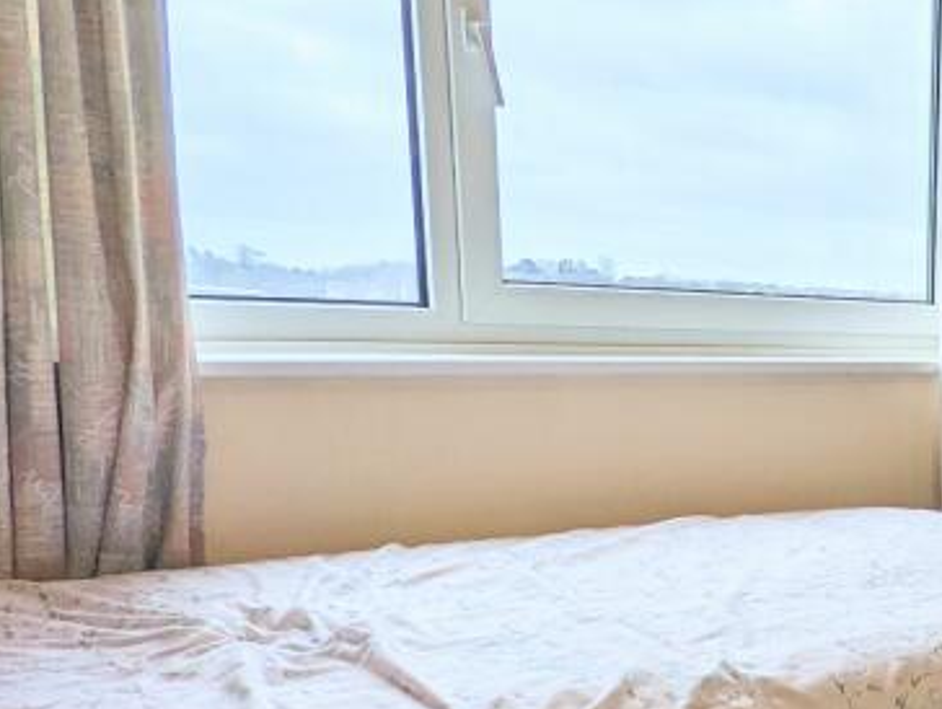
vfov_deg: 31.4
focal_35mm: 45
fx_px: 1226
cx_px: 1033
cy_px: 573
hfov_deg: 35.9
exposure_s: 1/143
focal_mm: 2.35
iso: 38
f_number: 2.2
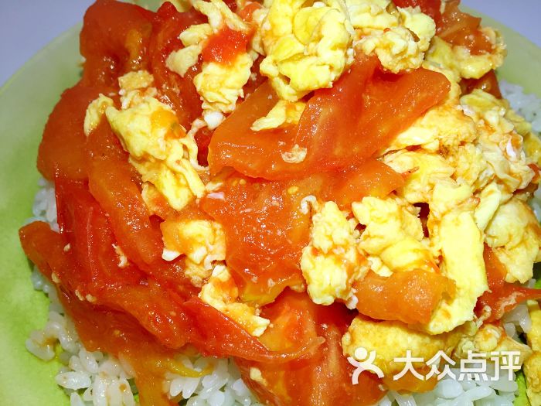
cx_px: 270
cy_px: 203
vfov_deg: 48.2
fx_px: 453
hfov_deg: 61.7
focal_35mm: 29
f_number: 2.2
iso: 50
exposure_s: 1/100
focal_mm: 4.15
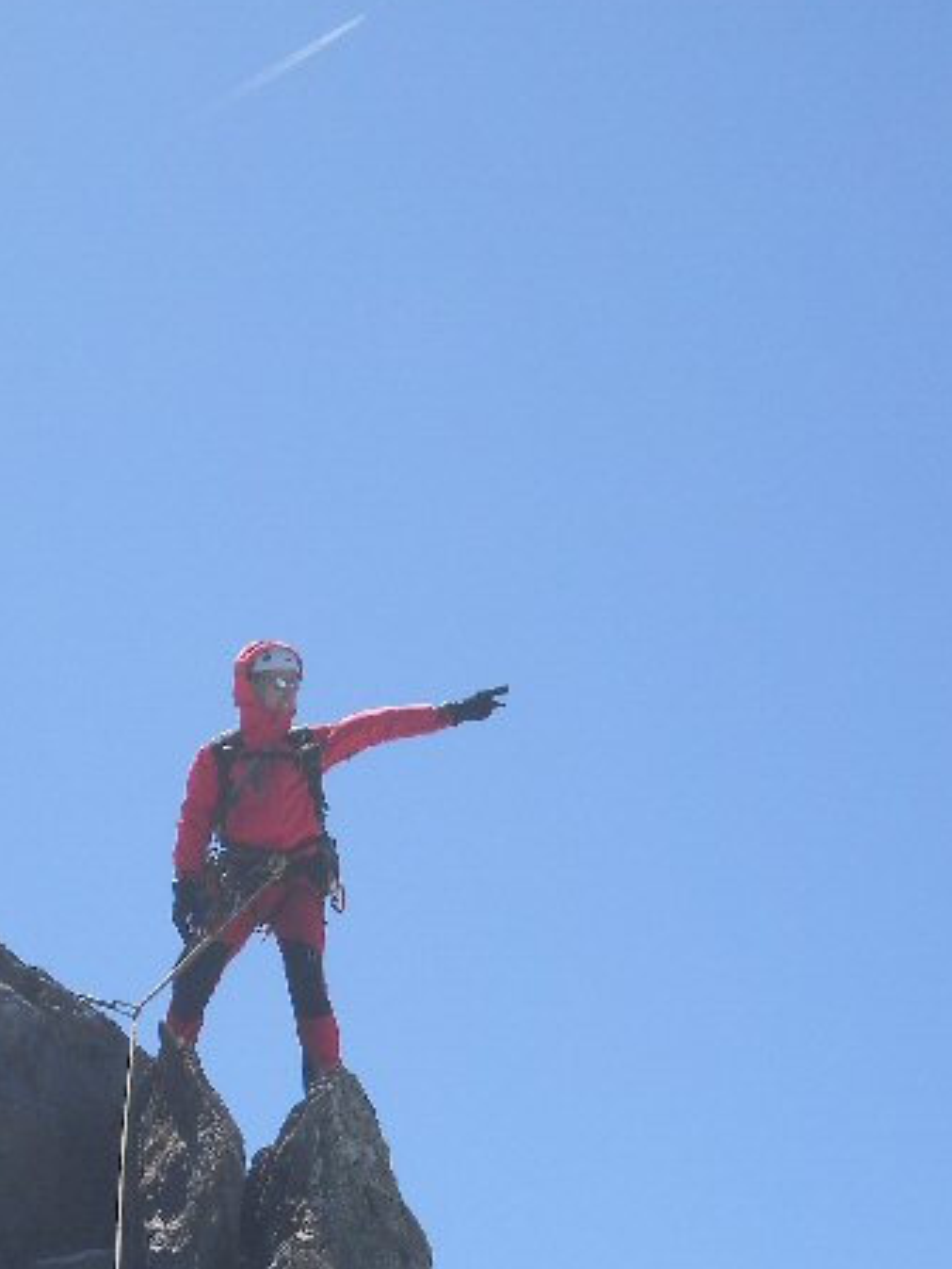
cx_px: 301
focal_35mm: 158
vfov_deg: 12.5
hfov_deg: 9.4
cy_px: 916
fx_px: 5791
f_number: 9.3
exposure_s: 1/161
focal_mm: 17.1
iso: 64
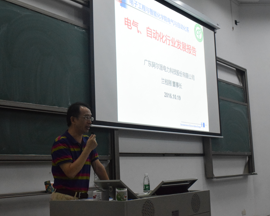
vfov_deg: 27.6
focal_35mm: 55
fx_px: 440
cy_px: 109
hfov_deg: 34.1
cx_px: 155
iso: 6400
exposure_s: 1/160
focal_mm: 32
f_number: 8
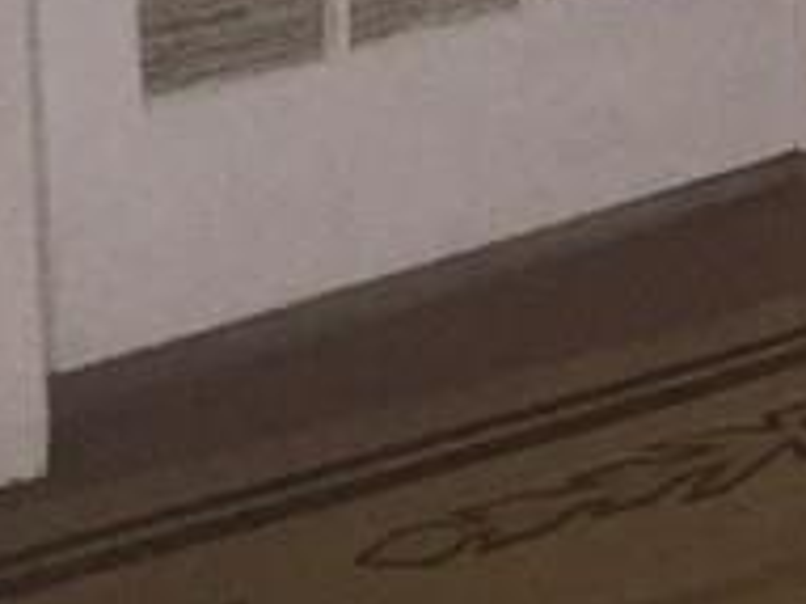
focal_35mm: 166
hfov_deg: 10.0
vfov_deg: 8.1
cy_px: -976
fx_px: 3863
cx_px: 2110
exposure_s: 1/30
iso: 32
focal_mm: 3.3
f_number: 2.4
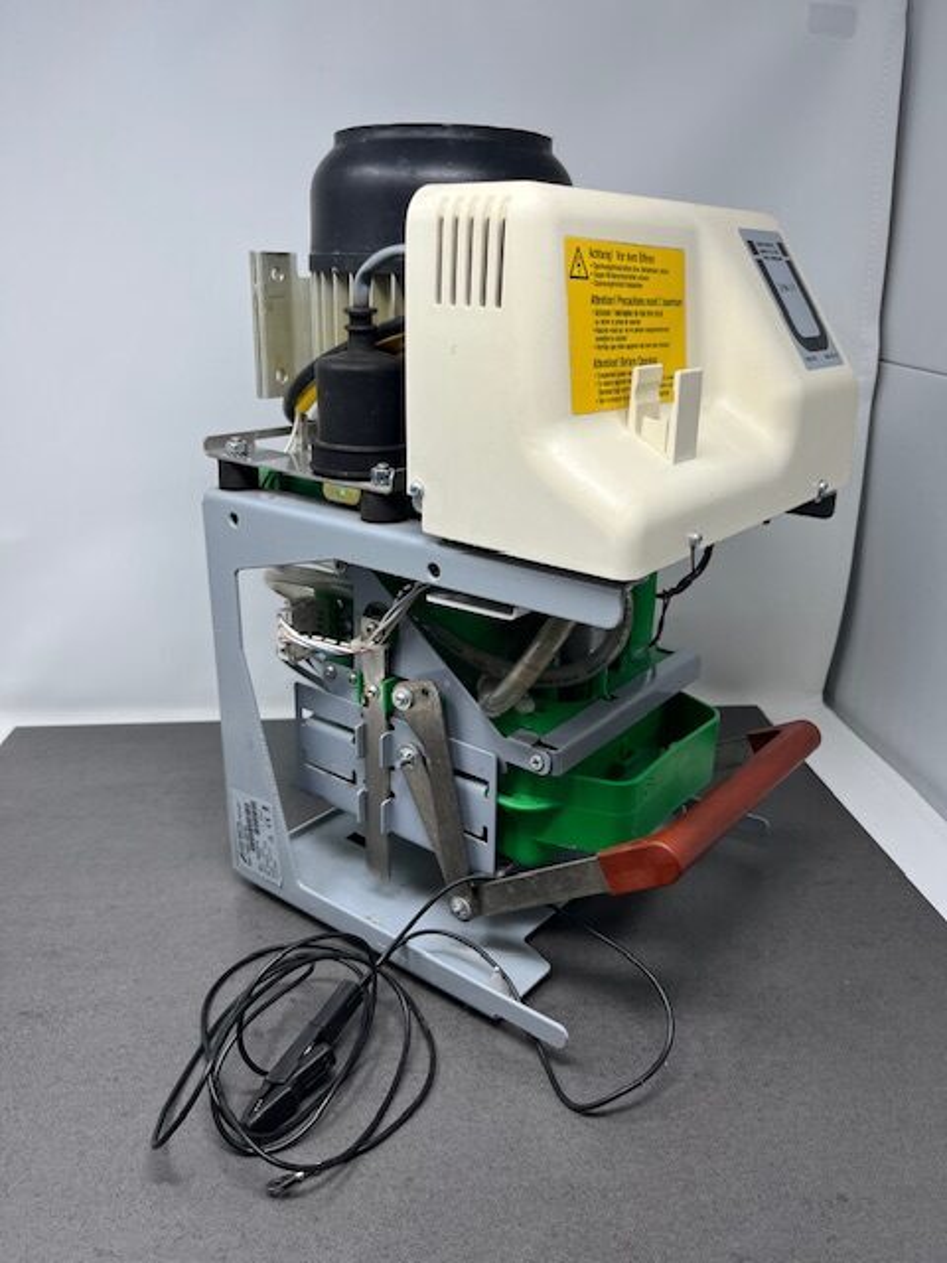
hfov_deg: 53.1
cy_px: 632
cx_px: 474
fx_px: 948
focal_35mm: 26
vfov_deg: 67.3
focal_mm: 5.1
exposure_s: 1/122
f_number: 1.6
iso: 40
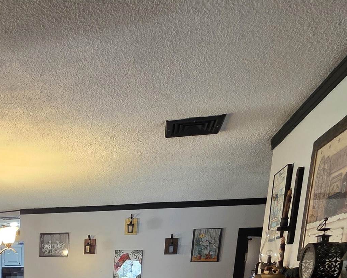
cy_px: 361
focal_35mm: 38
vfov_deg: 30.7
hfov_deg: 41.4
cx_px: -3
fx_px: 390
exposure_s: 1/60
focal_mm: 2.2
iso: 400
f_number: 1.9
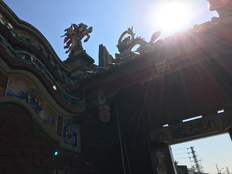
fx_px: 194
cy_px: 87
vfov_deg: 48.2
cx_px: 116
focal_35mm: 29
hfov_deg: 61.7
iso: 25
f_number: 2.2
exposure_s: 1/2079
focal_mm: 4.15
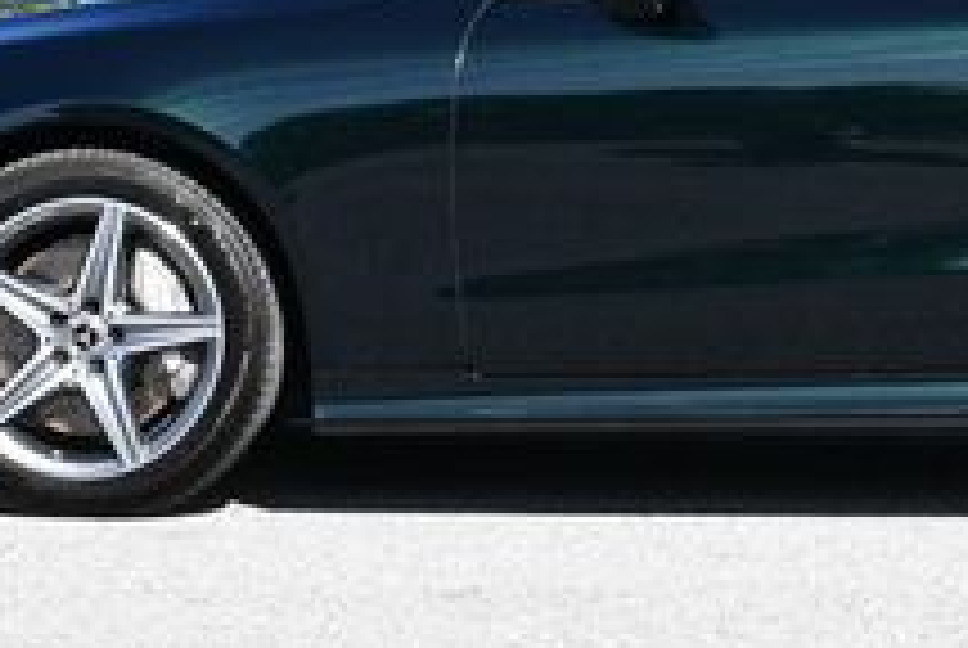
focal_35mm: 155
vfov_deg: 8.7
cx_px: 923
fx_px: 4173
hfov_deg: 13.1
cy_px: -202
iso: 160
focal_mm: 26
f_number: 8
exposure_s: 1/250
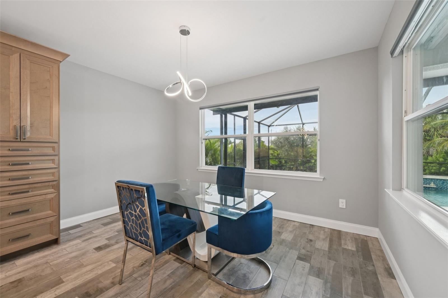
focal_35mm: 14
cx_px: 224
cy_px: 149
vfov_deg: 81.1
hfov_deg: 104.3
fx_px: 174
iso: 400
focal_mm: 14
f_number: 8
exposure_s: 1/60
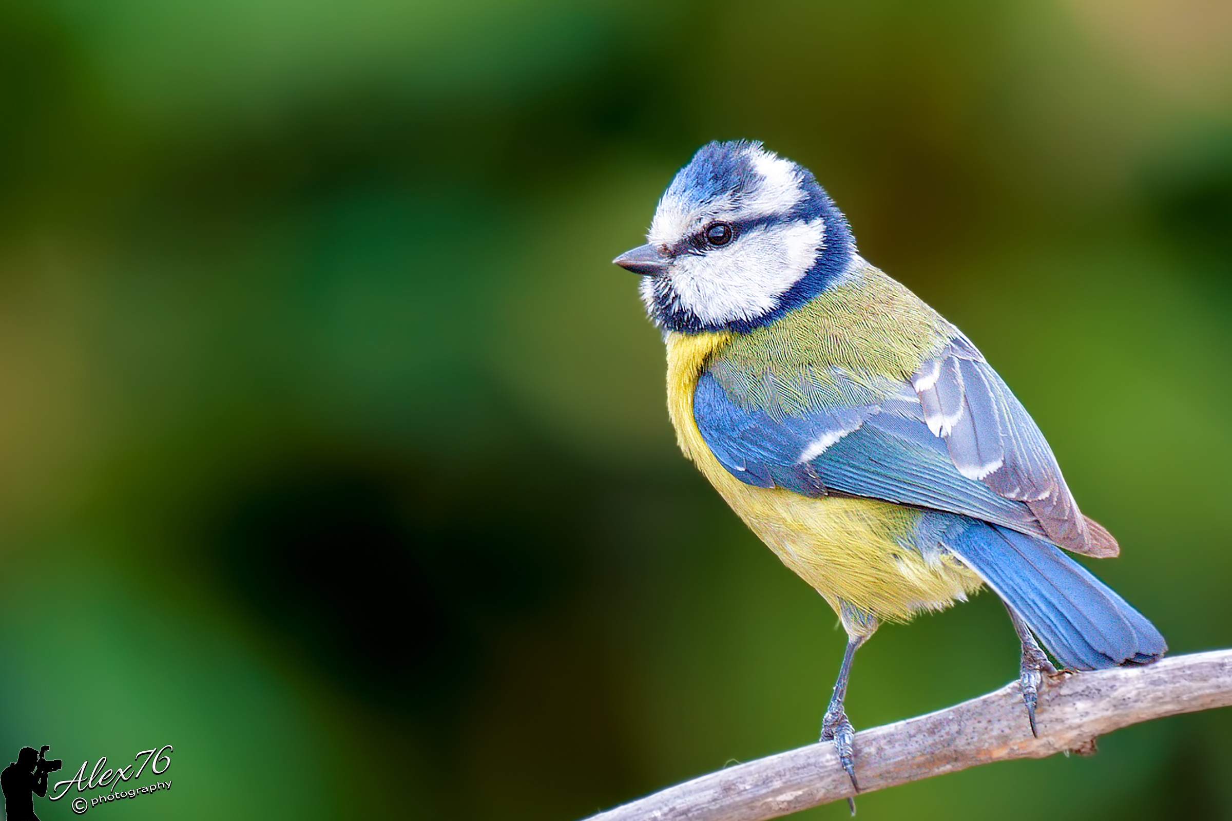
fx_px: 28739
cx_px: 616
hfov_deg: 2.5
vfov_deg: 1.6
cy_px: 410
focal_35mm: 840
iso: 1250
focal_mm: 560
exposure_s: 1/250
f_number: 8
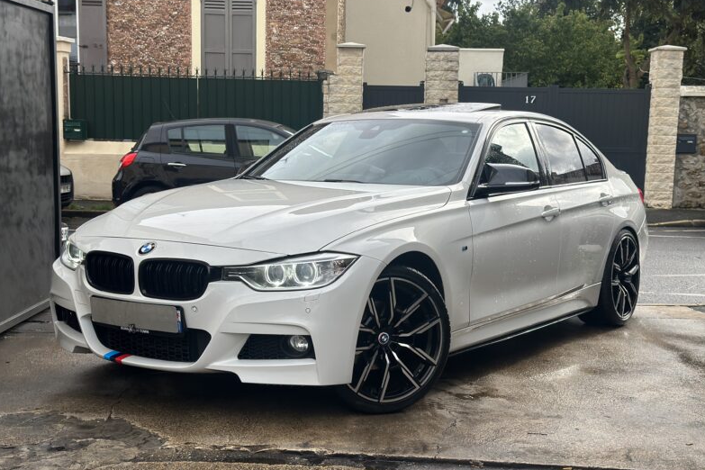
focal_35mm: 51
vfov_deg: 26.5
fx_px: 999
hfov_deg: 38.9
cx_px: 356
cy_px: 242
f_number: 1.78
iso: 80
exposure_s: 1/1639
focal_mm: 6.86
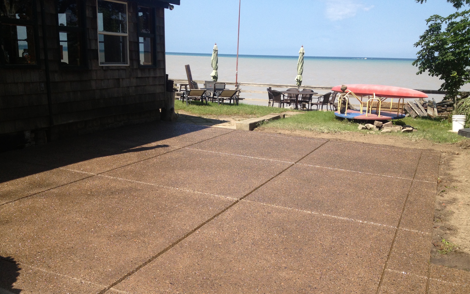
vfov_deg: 33.5
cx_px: 238
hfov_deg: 51.5
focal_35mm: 38
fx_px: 487
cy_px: 178
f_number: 2.4
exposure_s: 1/1314
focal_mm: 4.28
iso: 50
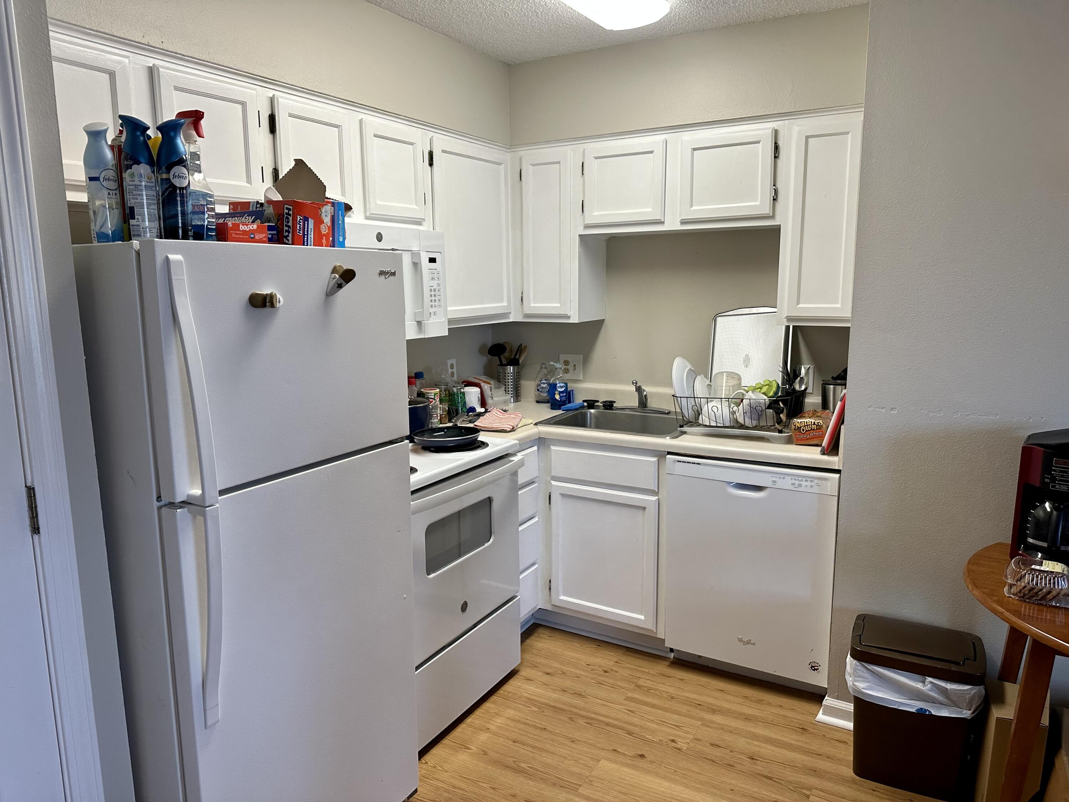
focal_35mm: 24
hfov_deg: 71.6
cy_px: 401
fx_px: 741
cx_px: 534
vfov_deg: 56.8
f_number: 1.78
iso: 160
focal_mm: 6.86
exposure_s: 1/120
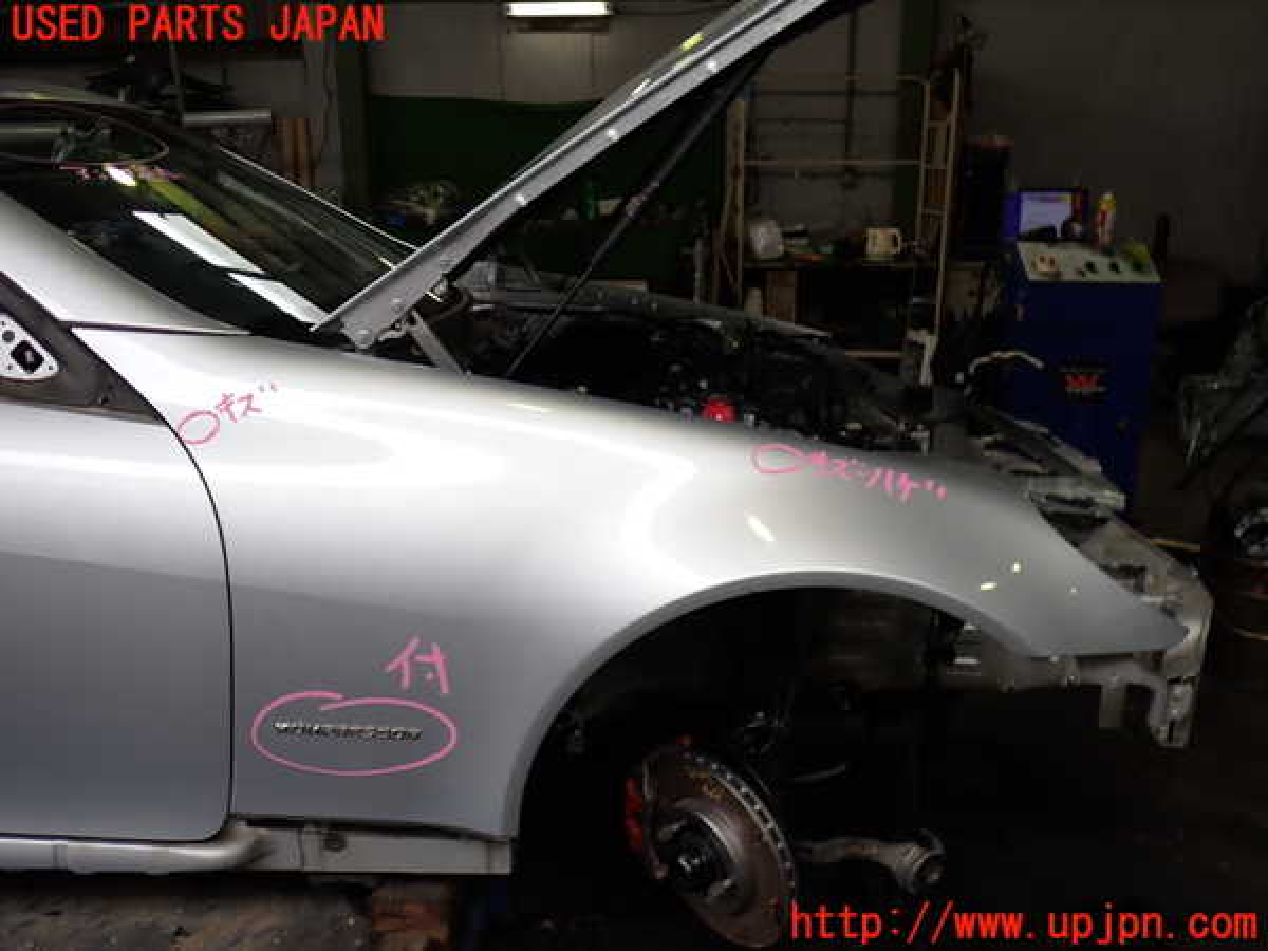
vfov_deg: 46.8
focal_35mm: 30
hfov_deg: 60.0
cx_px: 634
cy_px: 476
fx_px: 1099
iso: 100
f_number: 2.3
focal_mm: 5.4
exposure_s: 1/160
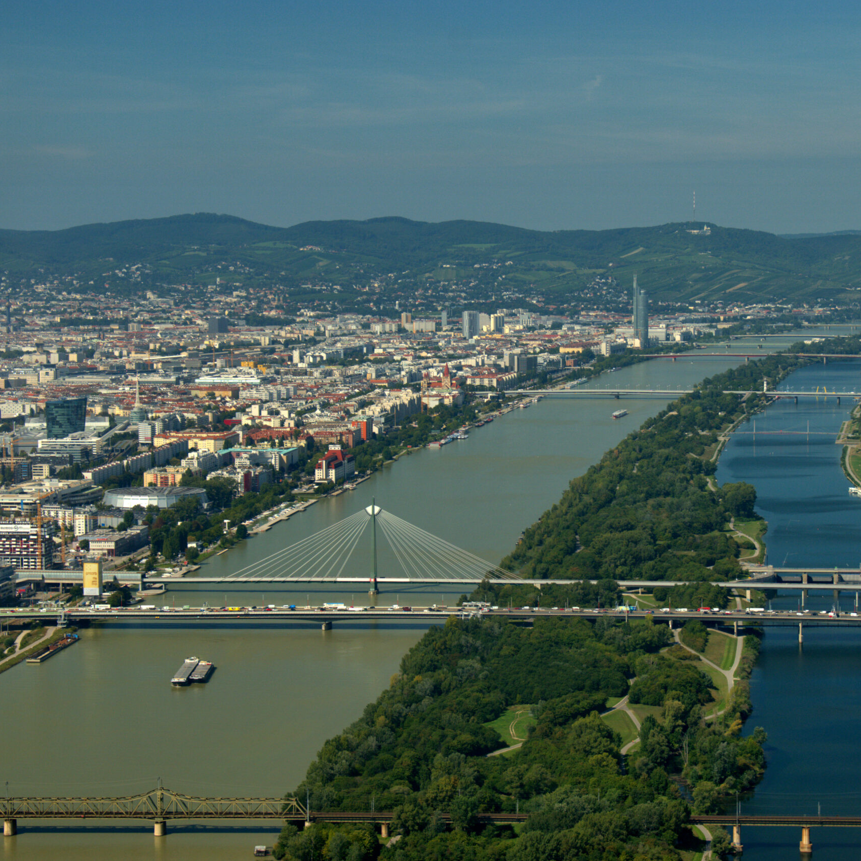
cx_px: 533
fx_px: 2973
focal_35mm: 106
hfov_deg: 16.5
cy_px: 429
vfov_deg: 16.5
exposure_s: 1/250
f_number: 7.1
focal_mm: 55
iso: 100
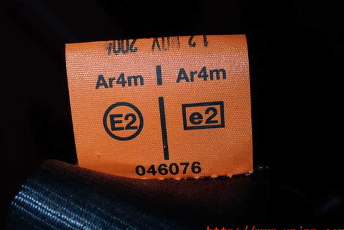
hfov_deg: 39.6
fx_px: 478
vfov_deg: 27.0
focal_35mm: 50
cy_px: 99
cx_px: 160
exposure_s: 1/40
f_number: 11
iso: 200
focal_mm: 7.84
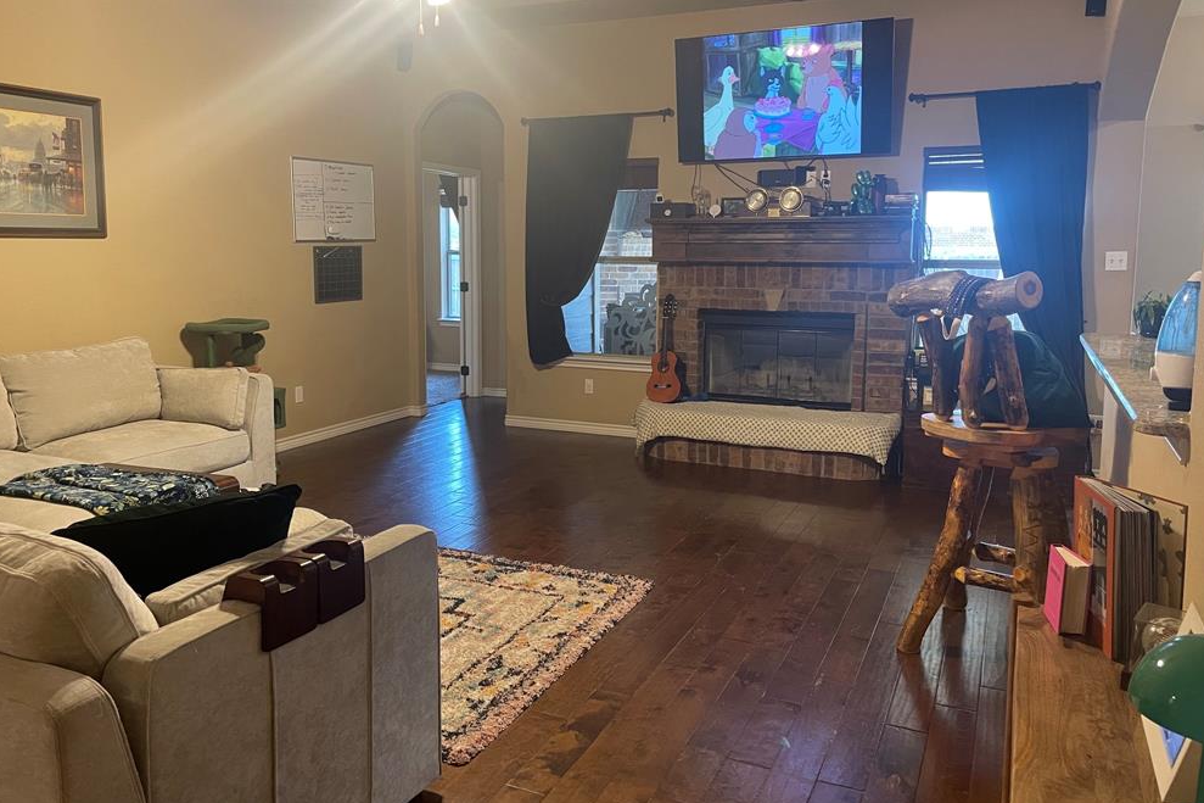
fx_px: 936
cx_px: 598
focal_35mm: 28
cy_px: 369
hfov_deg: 65.5
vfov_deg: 46.3
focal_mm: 4.2
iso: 250
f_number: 1.6
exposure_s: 1/60
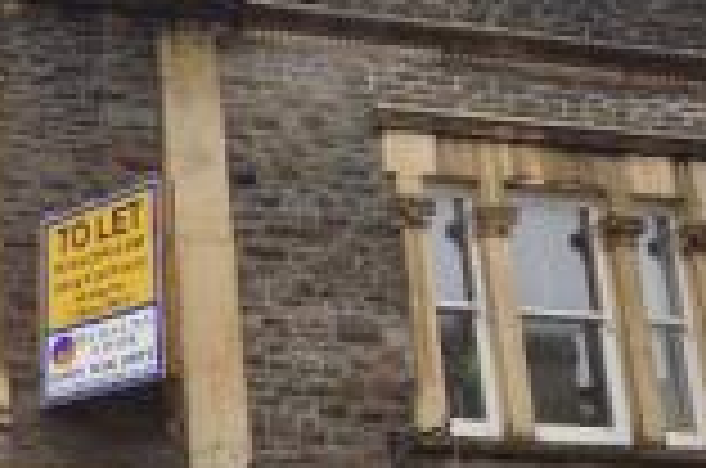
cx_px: -184
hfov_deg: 23.5
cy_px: 443
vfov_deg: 17.2
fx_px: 1517
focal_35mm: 78
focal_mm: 17
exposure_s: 1/60
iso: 200
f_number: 5.6
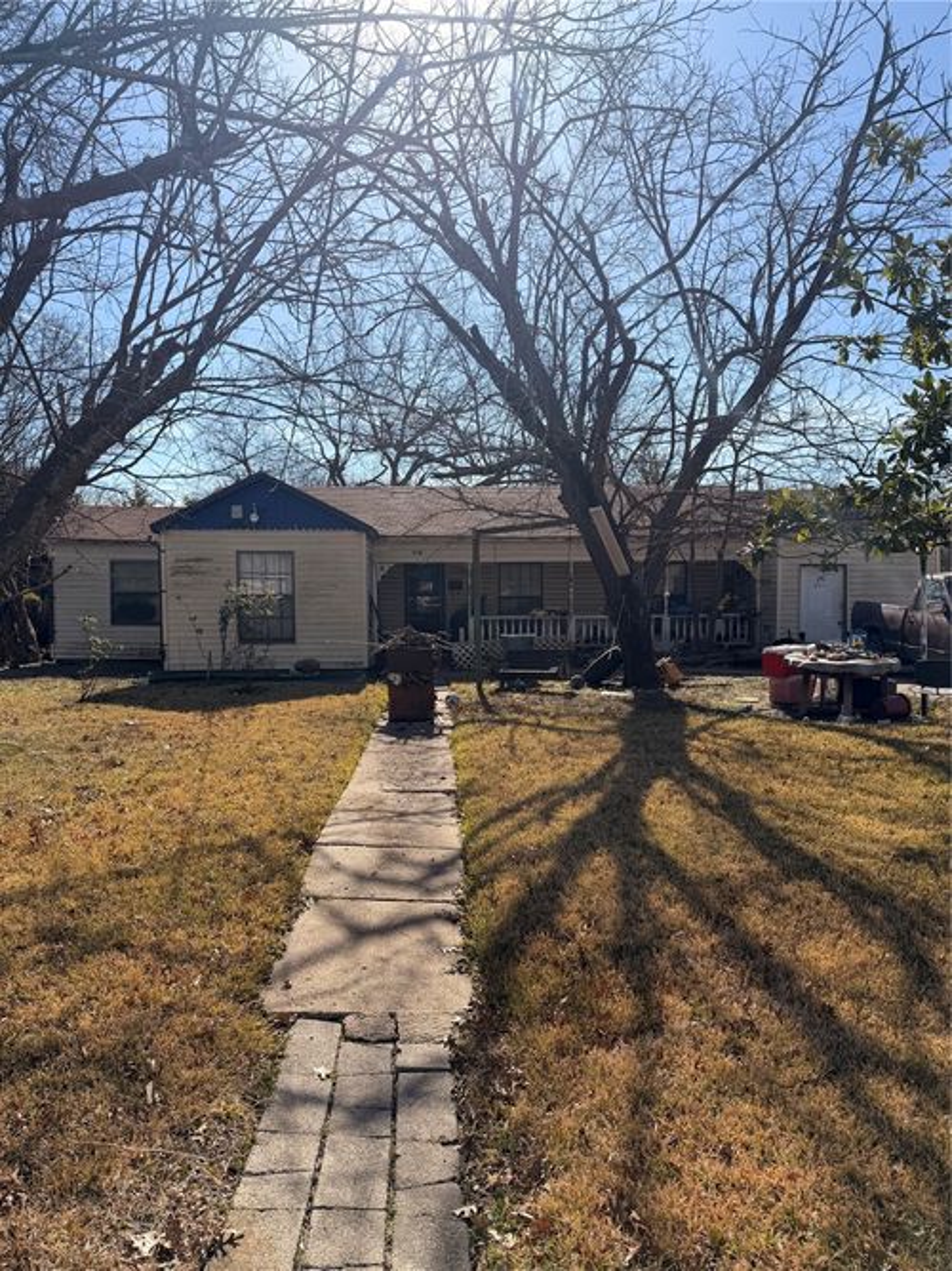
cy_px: 636
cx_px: 476
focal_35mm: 24
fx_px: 880
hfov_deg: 56.8
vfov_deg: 71.6
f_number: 1.78
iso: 80
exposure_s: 1/5319
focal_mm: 6.76
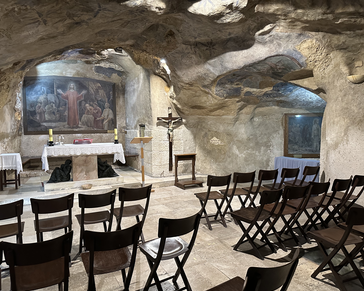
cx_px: 201
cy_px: 148
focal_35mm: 26
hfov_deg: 65.9
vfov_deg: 54.9
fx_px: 280
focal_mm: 6.86
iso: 800
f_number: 1.78
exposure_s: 1/50
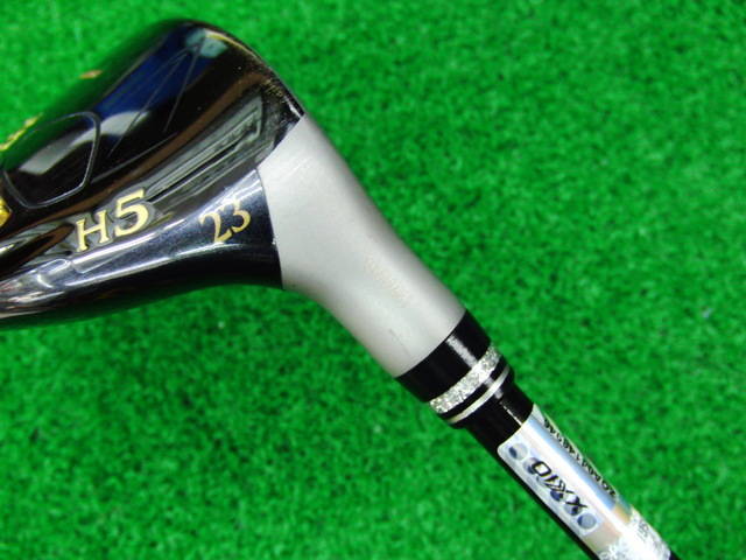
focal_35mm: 37
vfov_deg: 38.7
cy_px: 280
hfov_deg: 50.1
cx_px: 373
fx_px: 797
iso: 400
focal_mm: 6.42
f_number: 3.6
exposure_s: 1/30
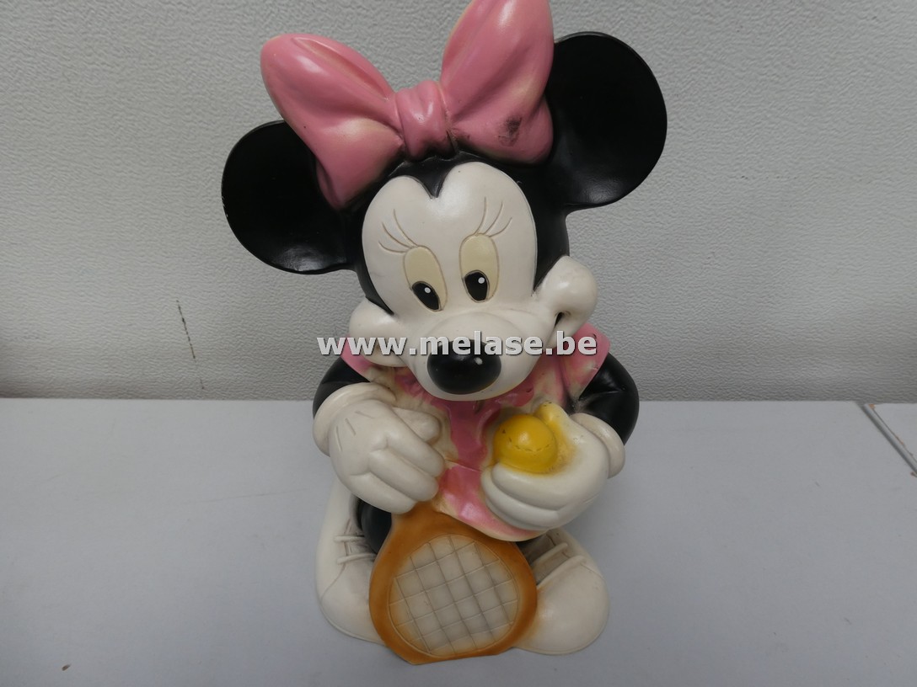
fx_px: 636
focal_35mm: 24
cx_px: 458
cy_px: 344
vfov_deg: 56.8
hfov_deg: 71.6
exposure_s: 1/60
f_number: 3.3
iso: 80
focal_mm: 4.3
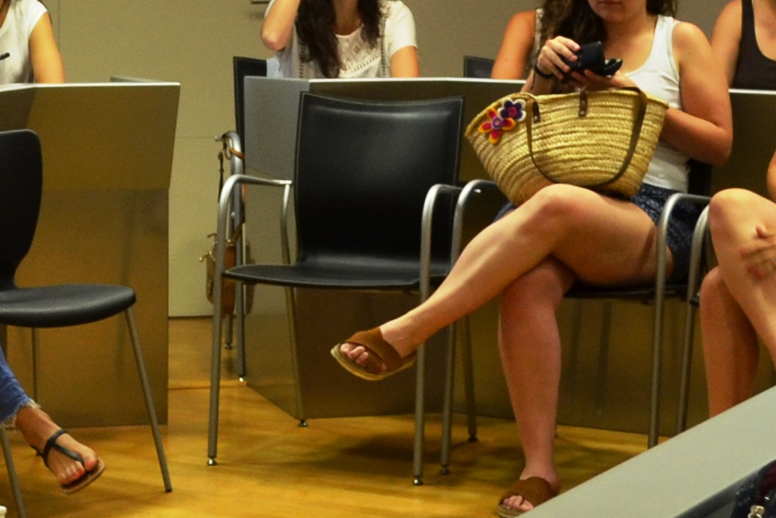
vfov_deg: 10.7
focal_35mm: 125
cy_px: -207
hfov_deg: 15.9
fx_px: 2695
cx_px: -77
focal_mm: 18
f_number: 3.5
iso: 400
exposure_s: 1/50
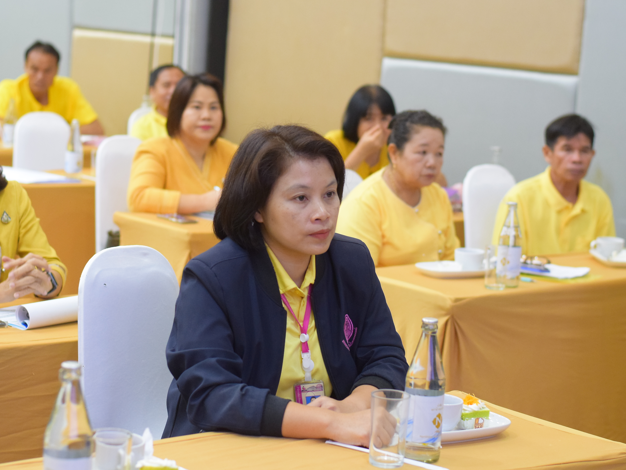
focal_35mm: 82
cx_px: 304
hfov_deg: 23.8
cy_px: 235
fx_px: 1483
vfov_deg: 18.0
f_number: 3.2
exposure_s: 1/50
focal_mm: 50
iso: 2000
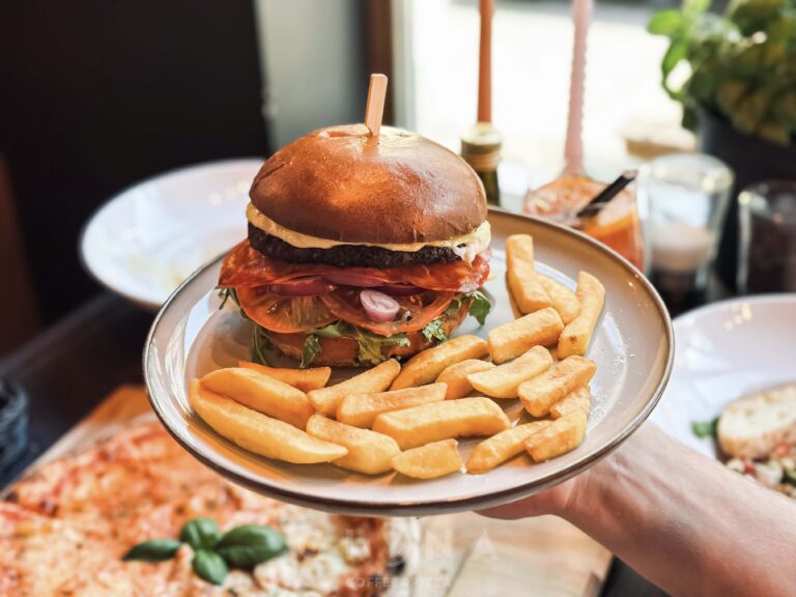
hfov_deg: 39.7
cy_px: 298
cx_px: 398
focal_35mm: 48
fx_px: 1104
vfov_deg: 30.3
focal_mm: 6.86
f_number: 1.8
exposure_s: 1/50
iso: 125
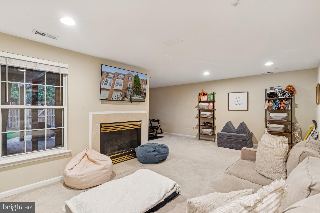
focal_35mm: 17
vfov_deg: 70.4
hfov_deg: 93.3
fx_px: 151
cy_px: 106
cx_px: 160
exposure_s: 1/1.67
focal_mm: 17
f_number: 9
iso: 250
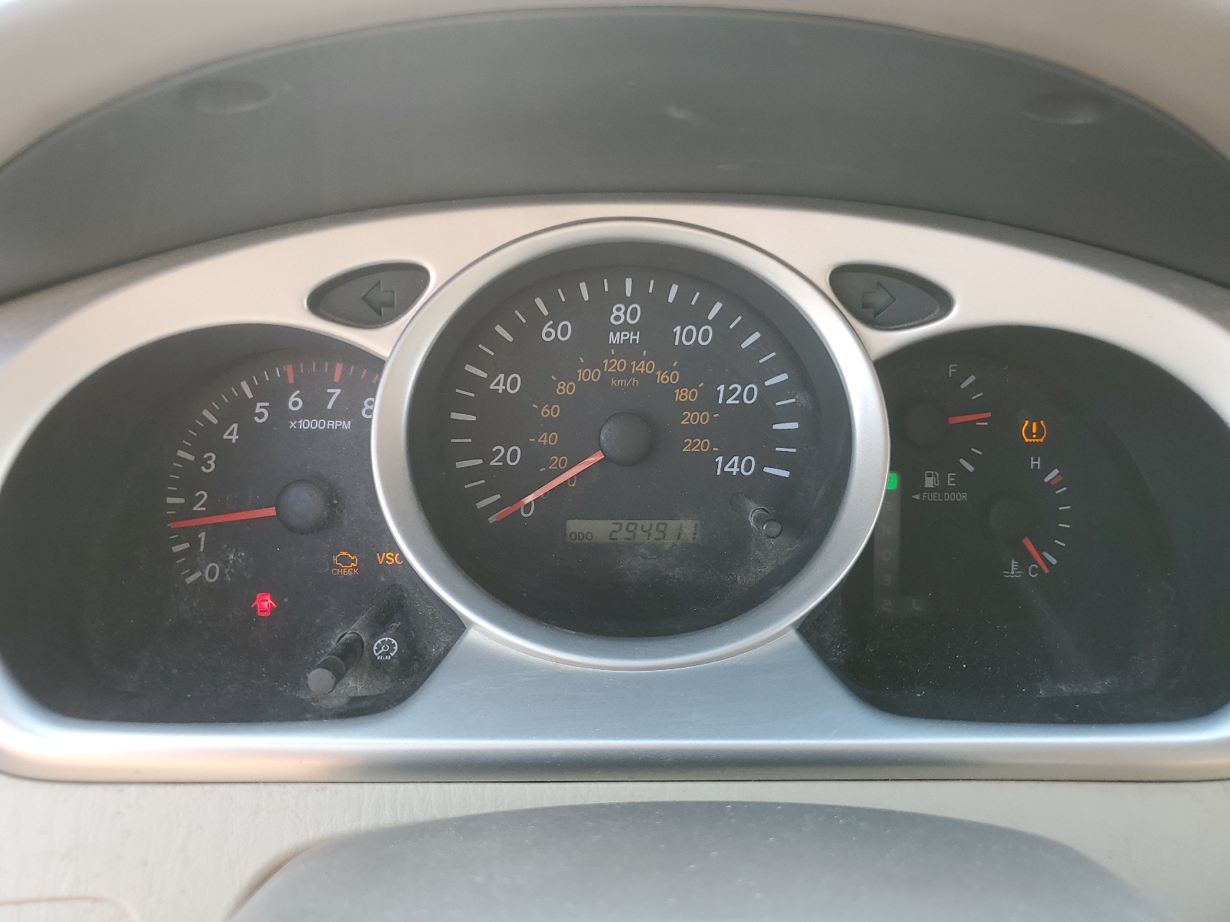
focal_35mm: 26
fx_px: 924
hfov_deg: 67.3
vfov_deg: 53.1
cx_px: 615
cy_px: 461
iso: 50
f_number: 1.5
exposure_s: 1/175
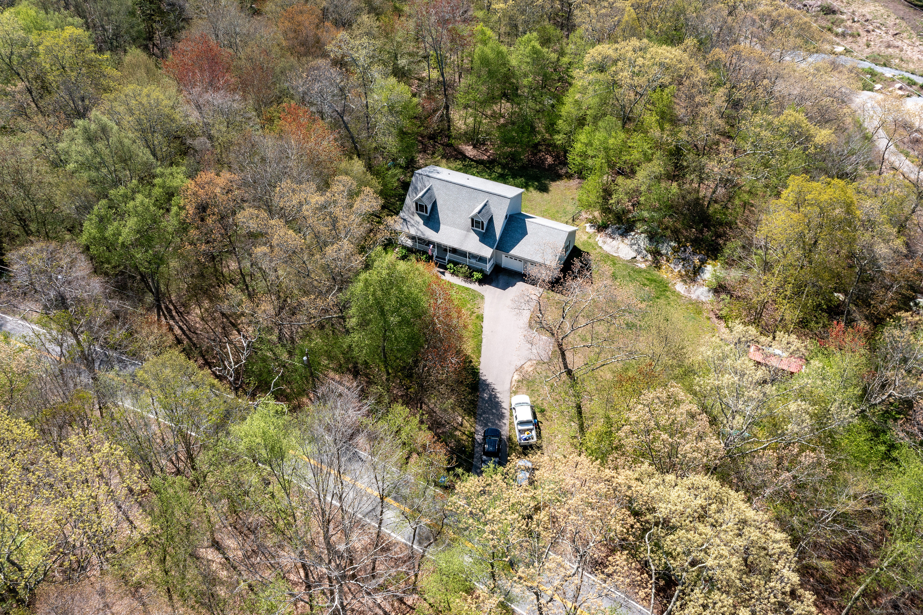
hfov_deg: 65.5
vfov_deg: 46.4
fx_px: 718
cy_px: 308
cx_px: 462
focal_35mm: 28
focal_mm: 10.26
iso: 100
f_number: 9
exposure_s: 1/120
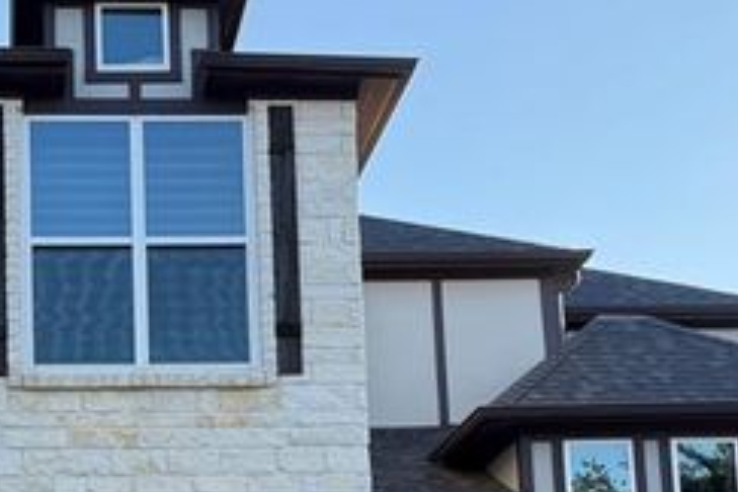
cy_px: 472
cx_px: 100
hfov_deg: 31.6
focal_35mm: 61
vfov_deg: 21.6
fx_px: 1250
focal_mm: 6.76
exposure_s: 1/1211
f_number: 1.78
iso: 100
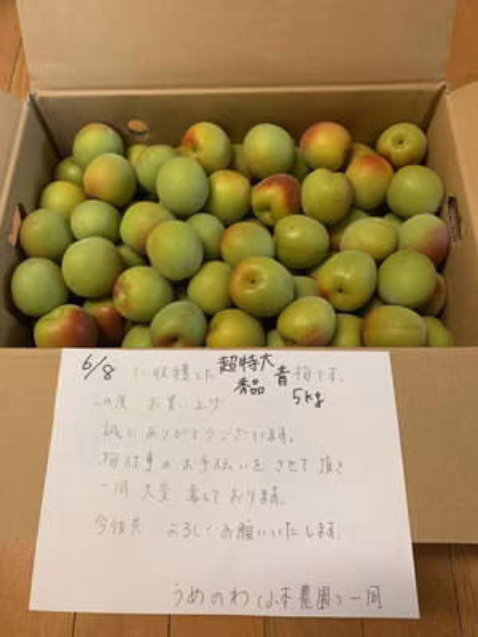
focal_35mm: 26
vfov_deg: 67.3
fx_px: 479
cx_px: 239
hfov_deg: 53.1
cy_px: 318
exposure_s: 1/60
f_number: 1.8
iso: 200
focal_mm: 4.25
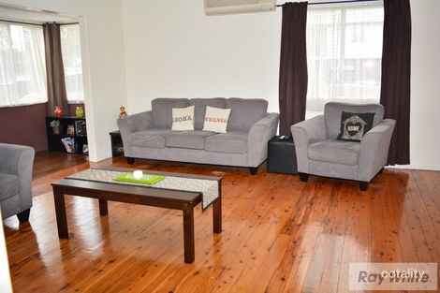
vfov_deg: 43.6
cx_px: 220
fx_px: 367
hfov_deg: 61.9
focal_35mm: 30
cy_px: 146
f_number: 3.8
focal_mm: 20
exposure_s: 1/125
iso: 250
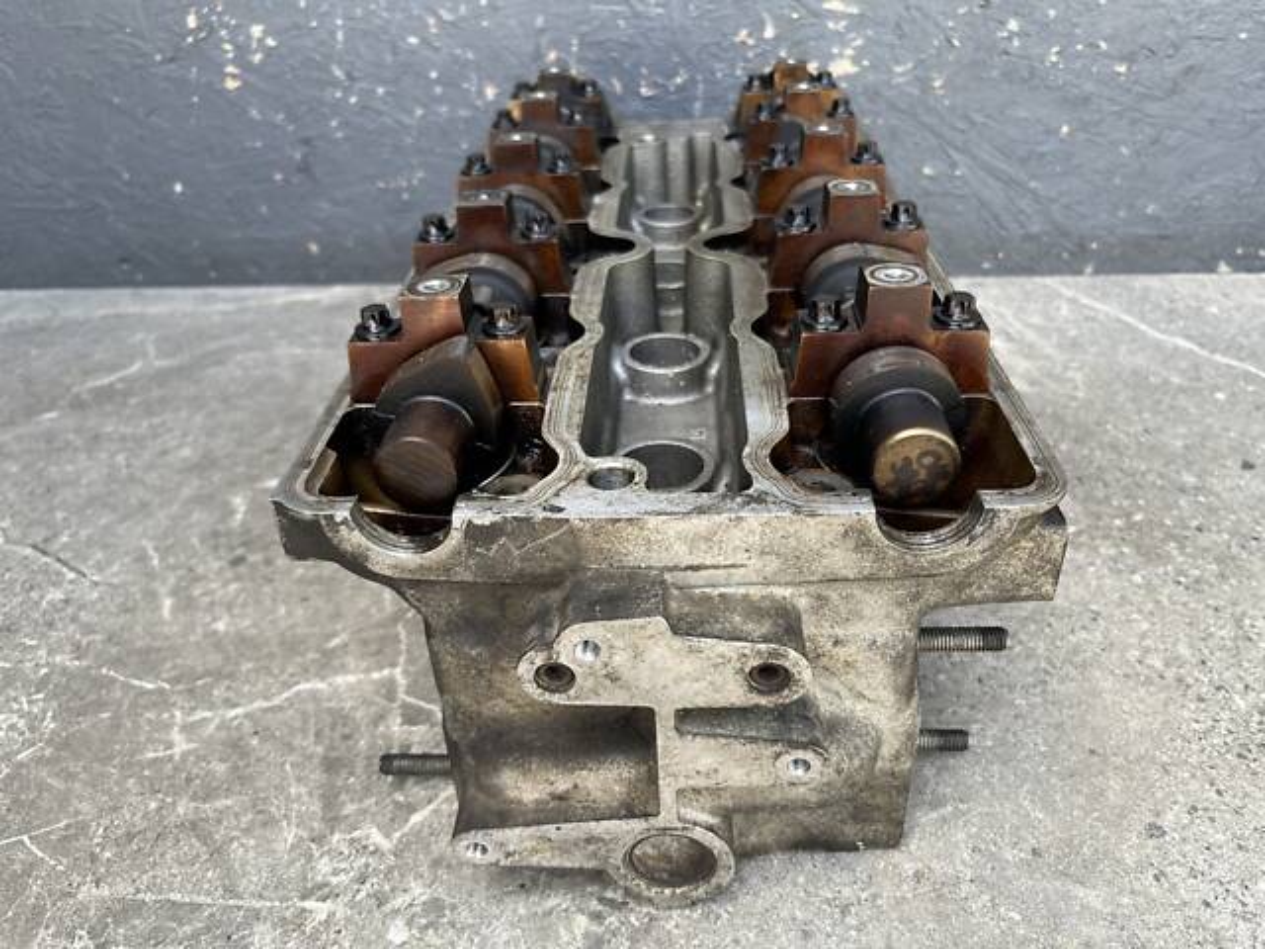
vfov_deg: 53.1
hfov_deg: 67.3
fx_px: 950
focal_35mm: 26
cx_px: 632
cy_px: 474
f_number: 1.6
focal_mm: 5.1
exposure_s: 1/183
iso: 40
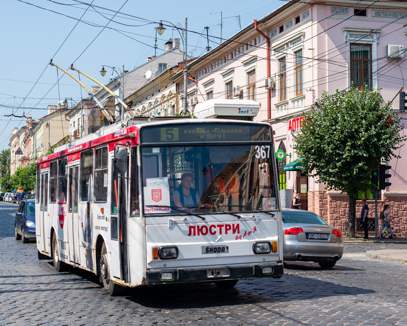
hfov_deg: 33.0
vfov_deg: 26.7
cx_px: 200
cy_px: 164
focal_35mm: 57
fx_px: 687
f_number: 4
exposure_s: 1/800
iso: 160
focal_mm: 50
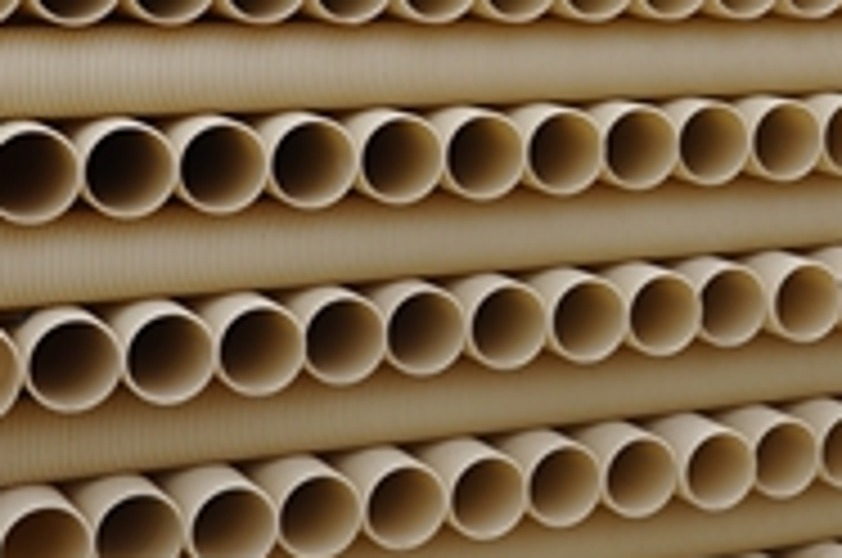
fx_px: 2265
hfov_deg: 20.4
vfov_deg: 13.8
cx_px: 856
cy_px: -38
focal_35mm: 97
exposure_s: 1/200
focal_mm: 22
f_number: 7.1
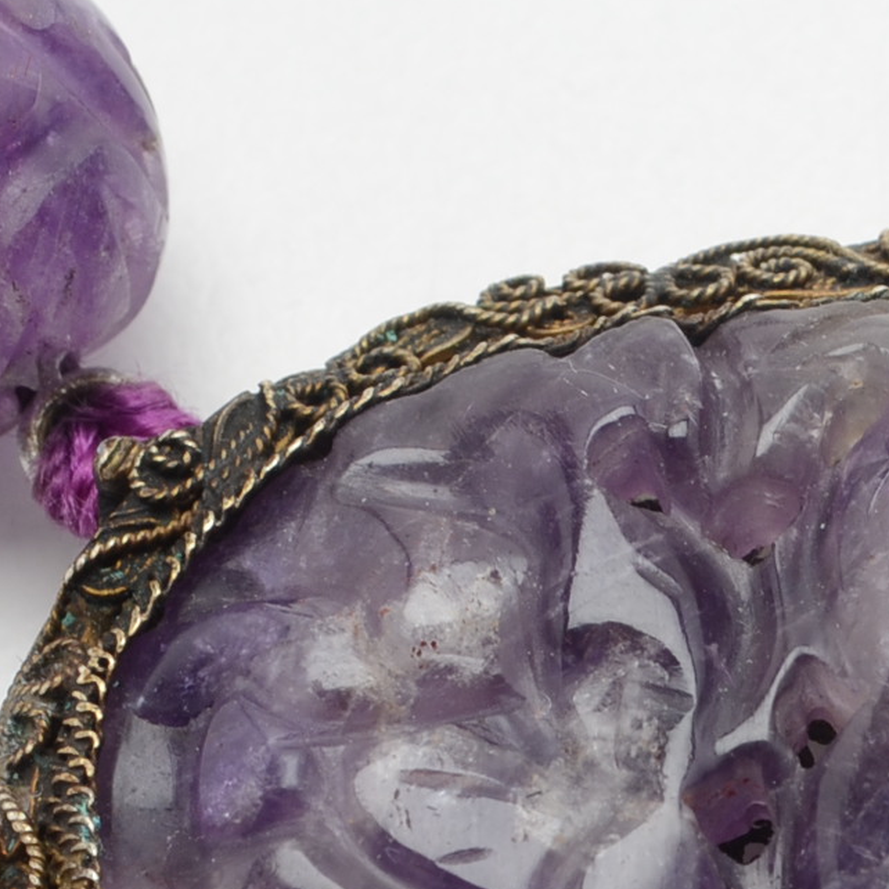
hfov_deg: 6.5
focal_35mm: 269
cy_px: 755
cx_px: 842
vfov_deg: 6.5
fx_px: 7805
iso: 200
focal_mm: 55
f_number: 14
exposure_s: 1/125
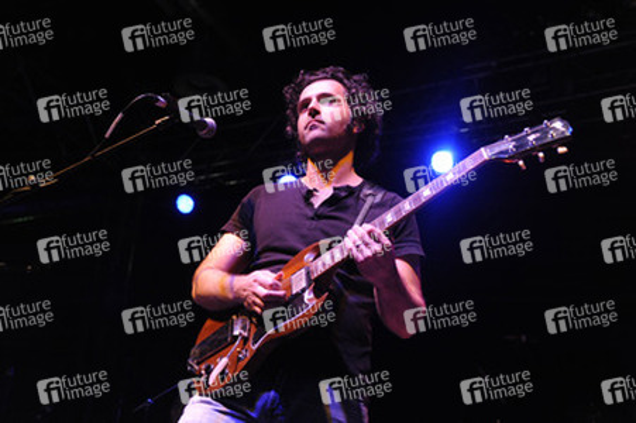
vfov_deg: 23.3
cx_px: 318
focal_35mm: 58
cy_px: 212
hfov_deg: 34.5
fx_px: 1024
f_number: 5.6
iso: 5000
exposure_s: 1/60
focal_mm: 58
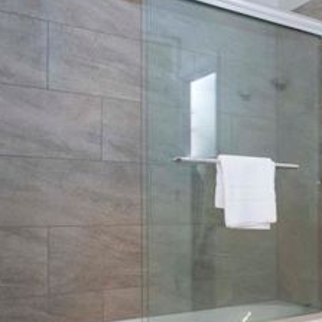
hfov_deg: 25.3
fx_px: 537
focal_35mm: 51
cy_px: 210
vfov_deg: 33.2
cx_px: 483
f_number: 16
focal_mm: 19
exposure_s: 1/30
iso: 1250
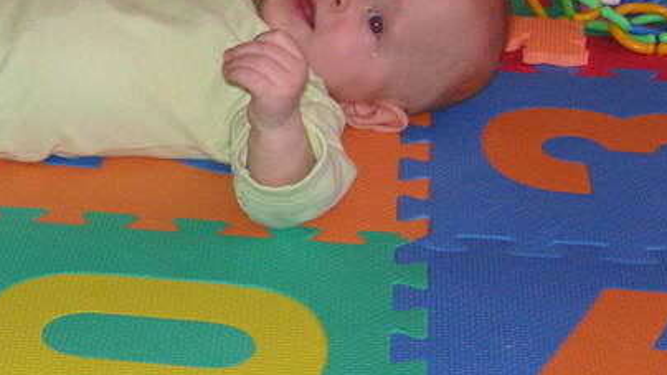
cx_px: 66
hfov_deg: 19.4
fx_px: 1910
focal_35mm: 108
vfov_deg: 11.2
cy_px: 53
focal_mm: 8.4
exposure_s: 1/45
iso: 160
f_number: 3.4
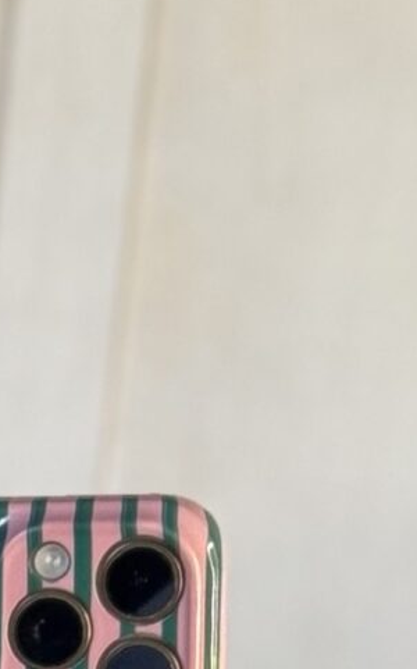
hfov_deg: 4.7
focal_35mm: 271
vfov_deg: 7.3
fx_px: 4935
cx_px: -702
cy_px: 1604
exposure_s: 1/114
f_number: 1.78
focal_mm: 6.76
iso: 80
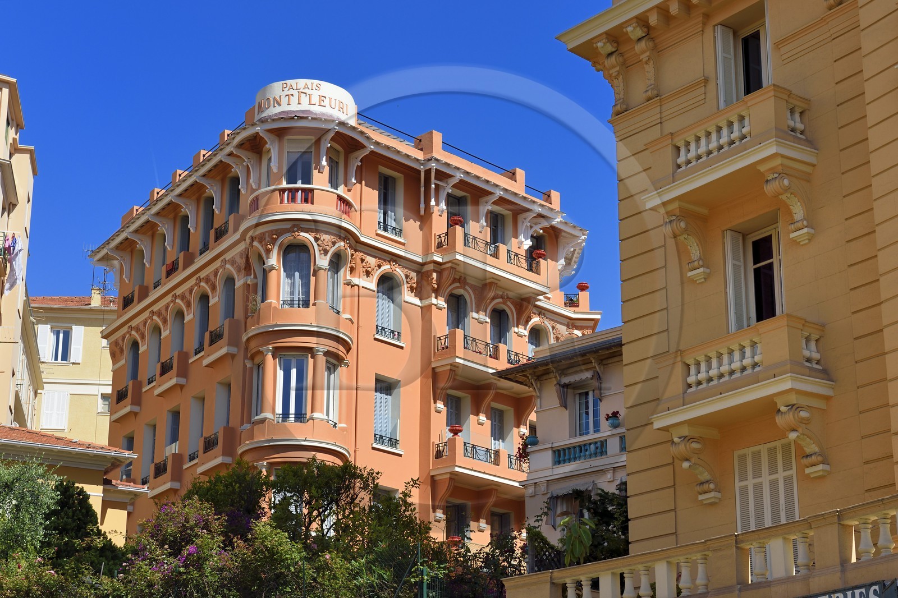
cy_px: 299
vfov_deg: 19.4
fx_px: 1746
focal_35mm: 70
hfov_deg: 28.8
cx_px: 449
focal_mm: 70
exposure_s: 1/320
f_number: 11
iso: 200
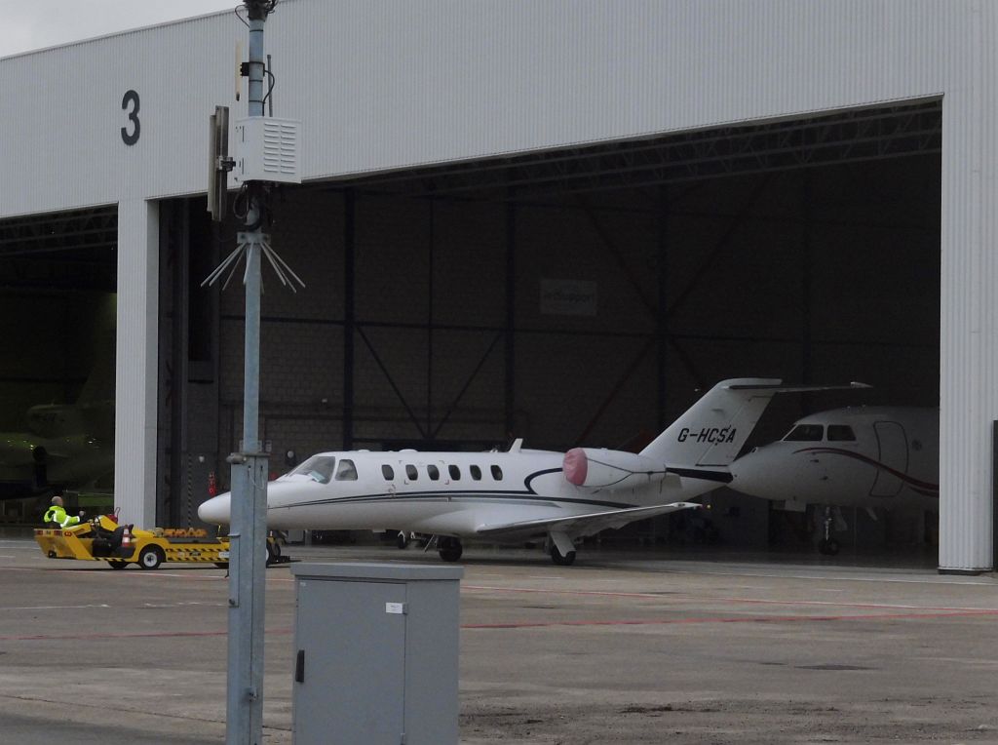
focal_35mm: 129
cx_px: 499
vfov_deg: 11.5
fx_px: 3712
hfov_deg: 15.3
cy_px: 372
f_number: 5.4
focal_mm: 23.1
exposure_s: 1/125
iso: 400
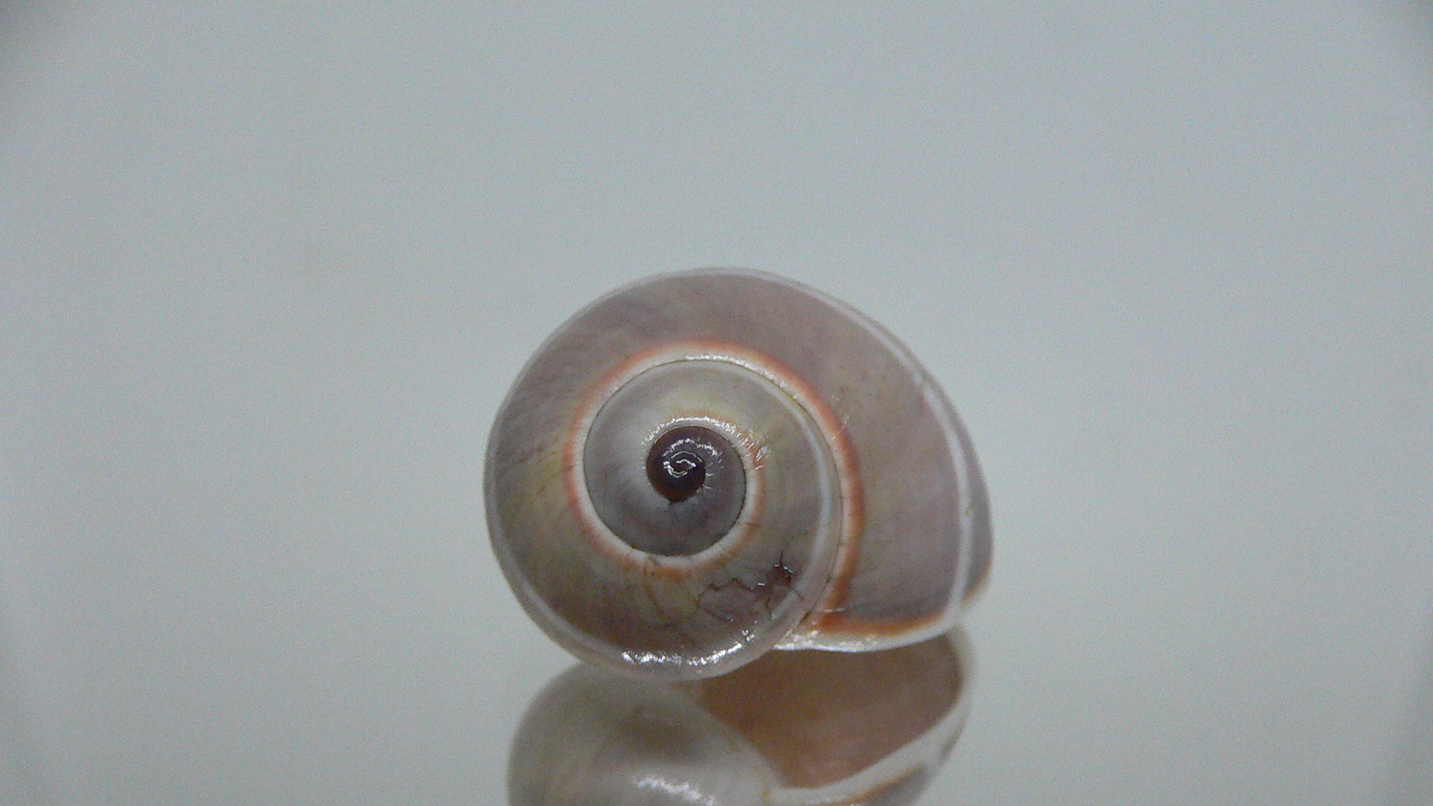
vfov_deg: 30.3
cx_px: 711
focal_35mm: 39
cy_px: 520
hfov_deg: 51.6
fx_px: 1482
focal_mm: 4.6
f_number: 2.8
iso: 200
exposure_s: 1/60
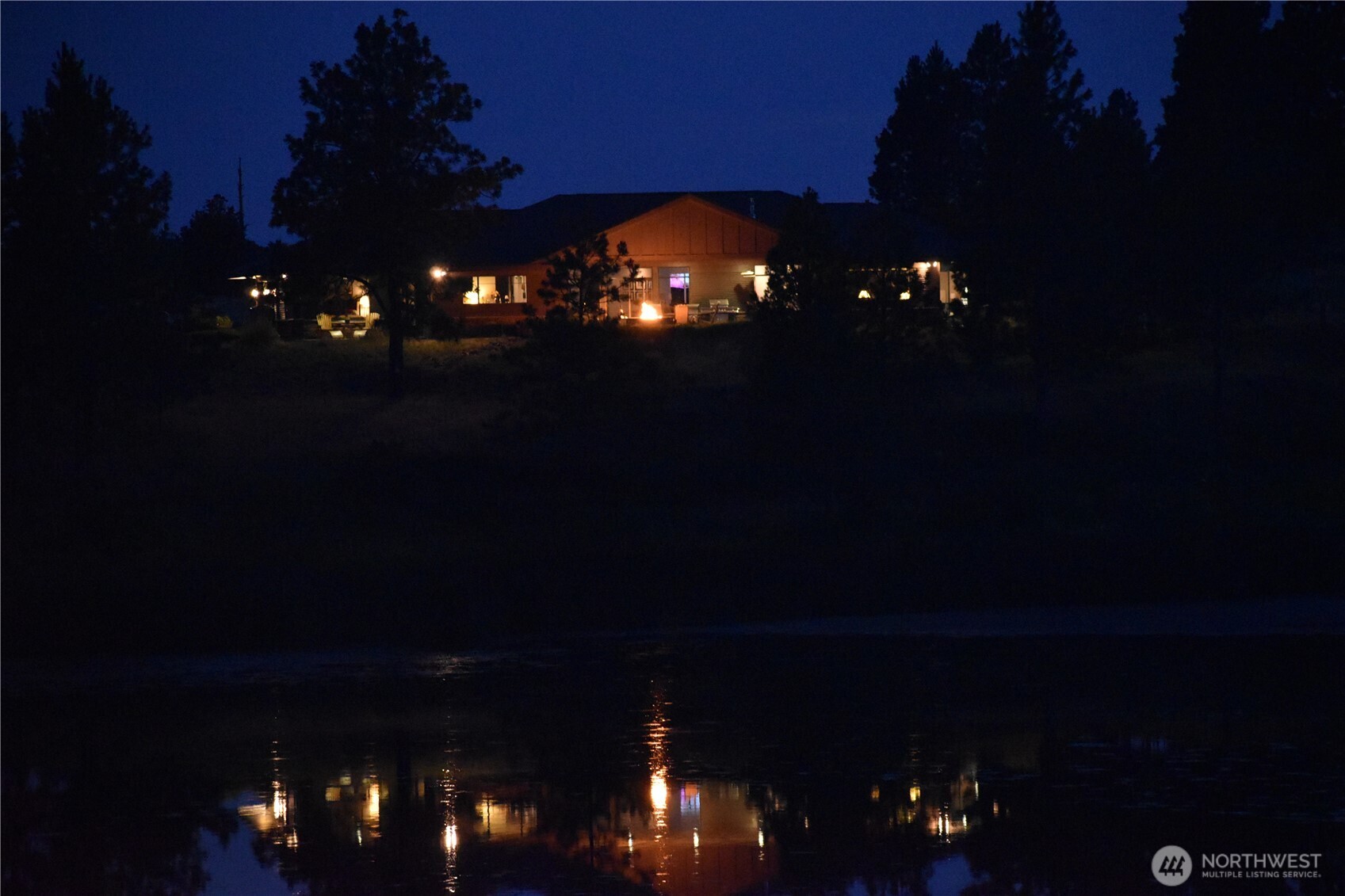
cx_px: 672
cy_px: 448
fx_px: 7564
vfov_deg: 6.8
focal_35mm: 202
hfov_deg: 10.2
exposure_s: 1/60
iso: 6400
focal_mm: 135
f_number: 4.8
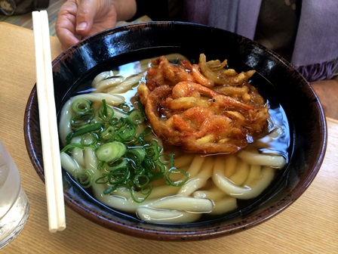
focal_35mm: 30
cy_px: 127
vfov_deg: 46.8
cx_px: 169
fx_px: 293
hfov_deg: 60.0
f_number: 2.2
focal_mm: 4.12
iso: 40
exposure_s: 1/30
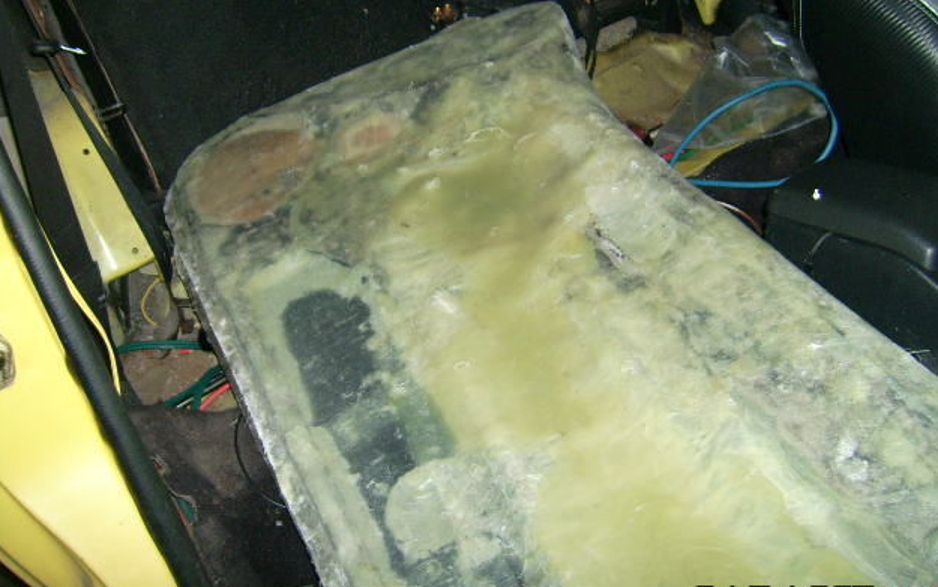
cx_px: 465
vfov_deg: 33.5
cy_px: 249
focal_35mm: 38
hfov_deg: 51.5
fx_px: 972
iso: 100
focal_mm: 5.95
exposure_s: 1/60
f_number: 2.8
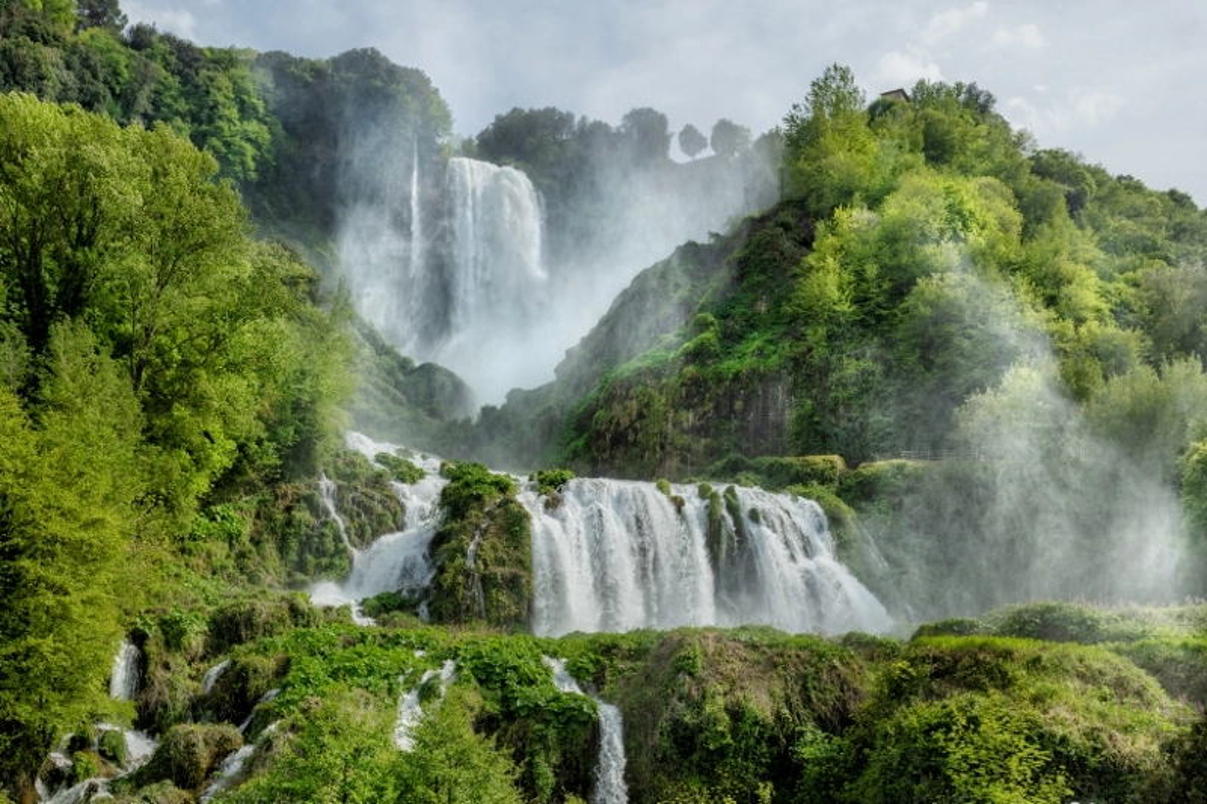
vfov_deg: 41.1
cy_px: 402
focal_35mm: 32
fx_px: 1073
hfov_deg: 58.7
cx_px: 604
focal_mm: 32
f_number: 10
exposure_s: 1/200
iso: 100
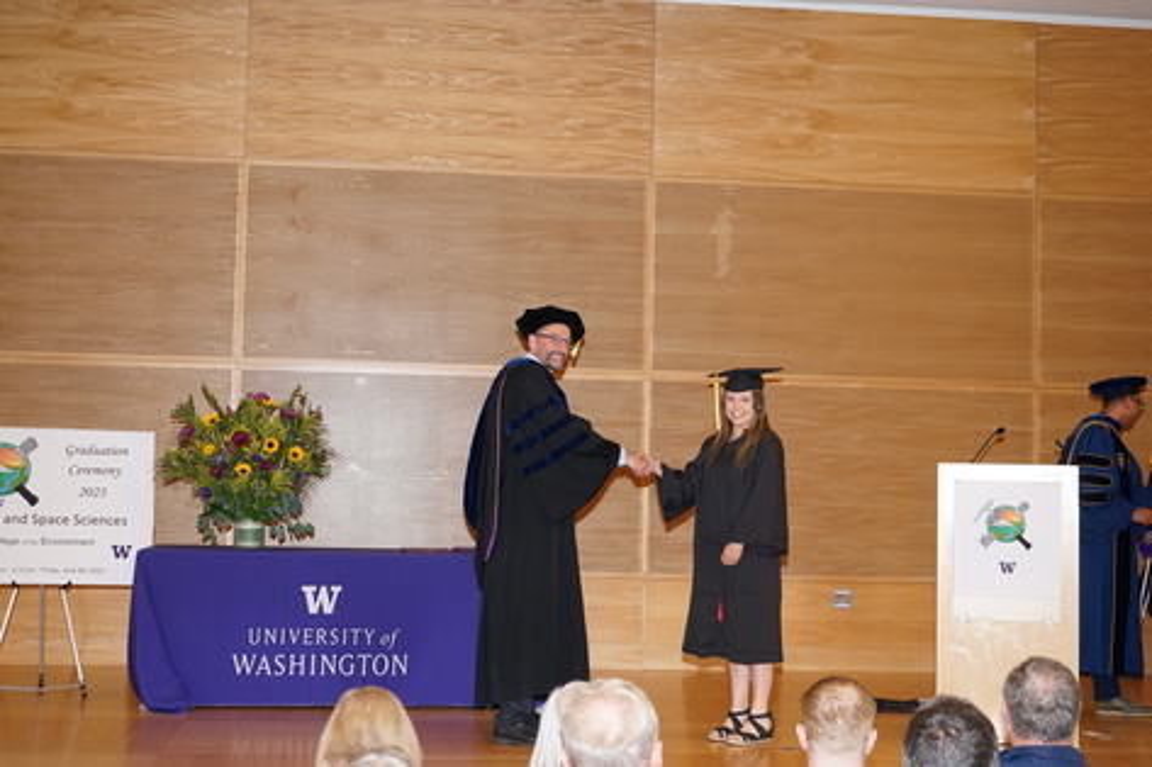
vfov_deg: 26.5
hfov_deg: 38.9
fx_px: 1631
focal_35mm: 51
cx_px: 576
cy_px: 384
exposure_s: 1/80
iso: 1600
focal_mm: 51
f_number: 4.5
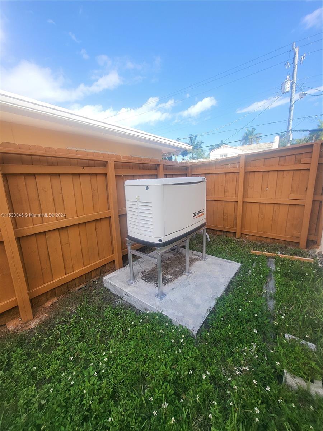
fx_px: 162
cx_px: 162
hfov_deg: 89.9
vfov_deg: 106.2
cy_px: 216
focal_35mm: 13
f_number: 2.2
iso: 32
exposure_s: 1/418
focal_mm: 1.74
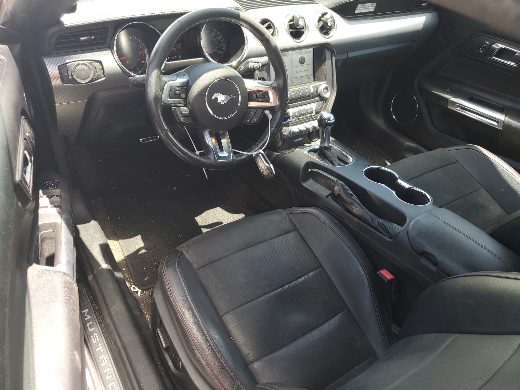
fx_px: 391
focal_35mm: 26
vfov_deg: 53.1
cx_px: 260
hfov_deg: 67.3
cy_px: 195
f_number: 1.5
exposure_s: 1/217
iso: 50
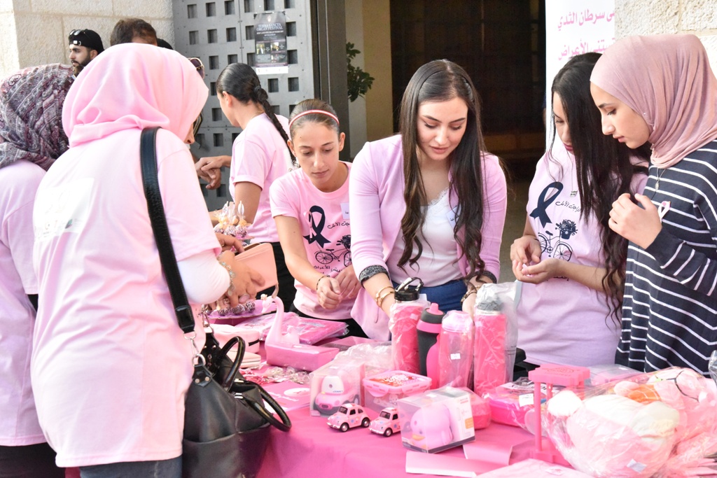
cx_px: 358
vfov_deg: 23.4
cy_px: 239
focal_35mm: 58
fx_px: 1155
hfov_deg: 34.5
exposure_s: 1/1250
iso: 10000
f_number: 10
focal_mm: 58
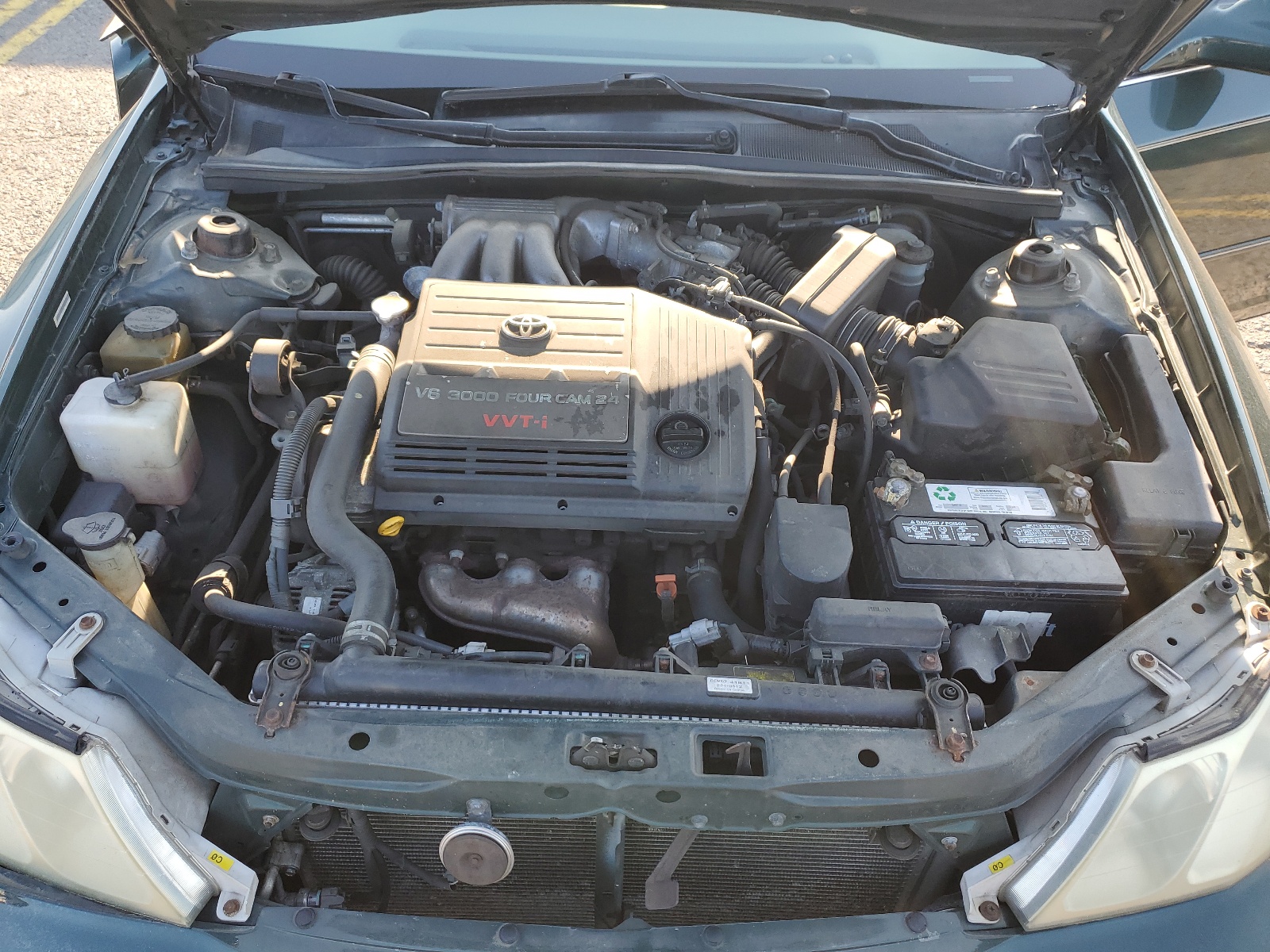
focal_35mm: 26
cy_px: 476
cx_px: 635
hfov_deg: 67.3
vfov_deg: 53.1
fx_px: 954
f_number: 1.5
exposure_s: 1/323
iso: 50
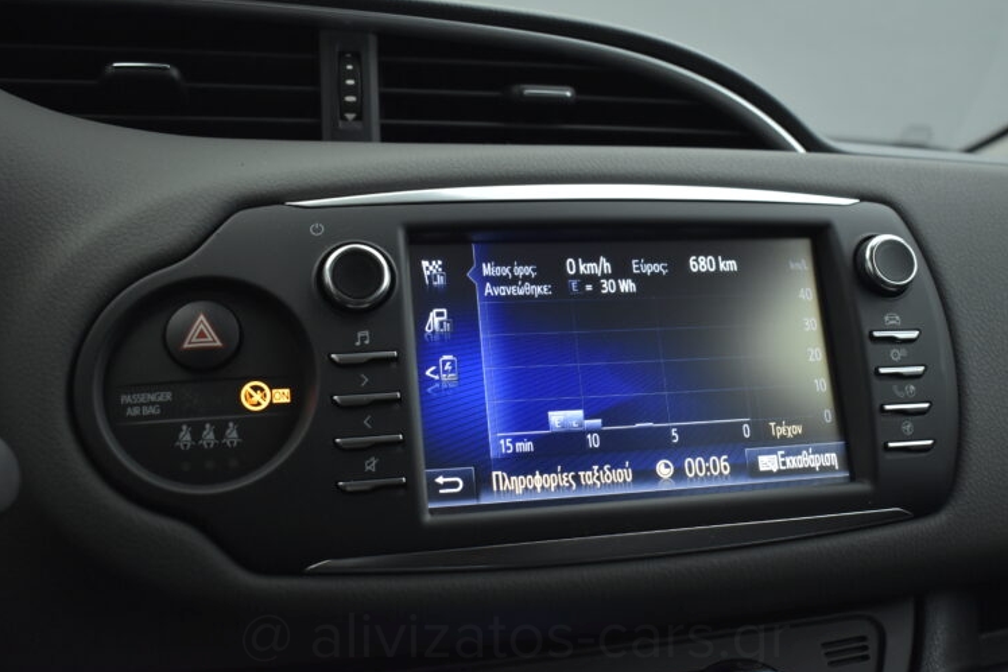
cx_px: 515
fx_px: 1079
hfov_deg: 50.1
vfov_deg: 34.6
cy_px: 343
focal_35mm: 39
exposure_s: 1/125
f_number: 4
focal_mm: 25
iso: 1600
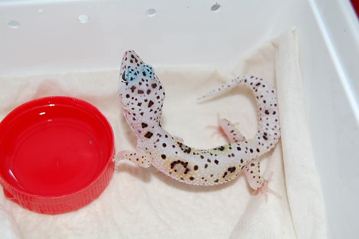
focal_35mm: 57
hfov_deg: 35.1
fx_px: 568
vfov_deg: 23.7
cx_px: 180
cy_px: 120
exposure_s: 1/500
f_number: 5.6
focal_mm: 38
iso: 400
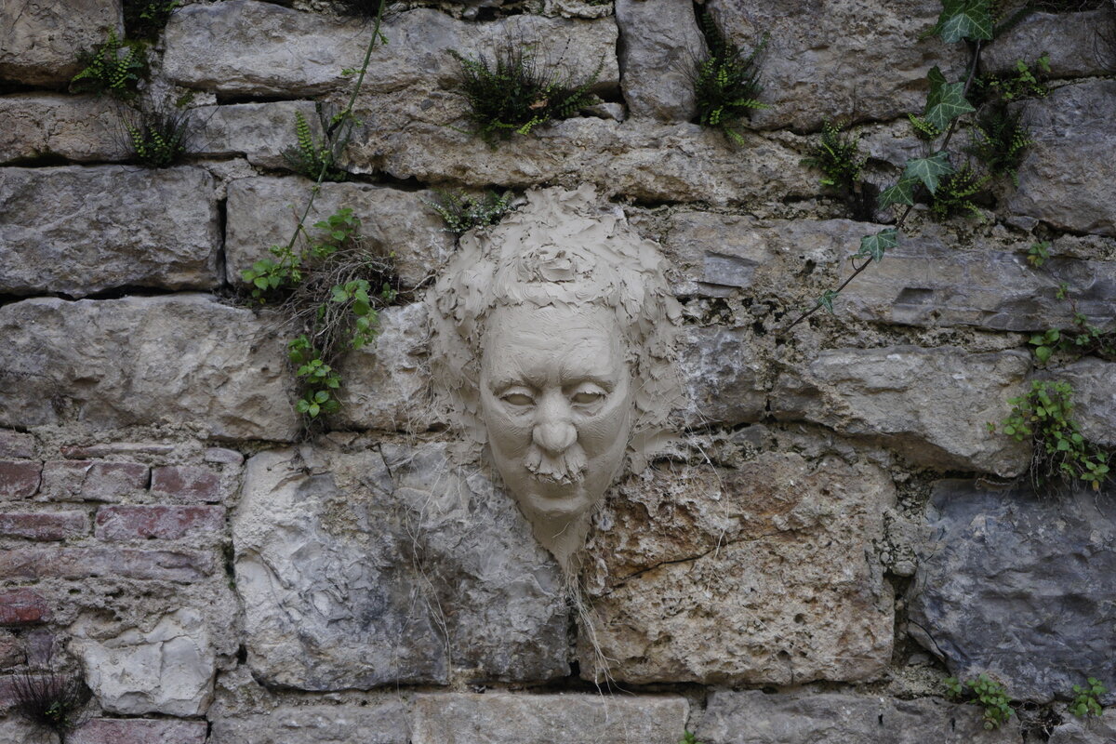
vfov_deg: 19.5
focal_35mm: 70
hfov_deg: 28.8
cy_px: 372
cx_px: 558
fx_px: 2170
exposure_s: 1/100
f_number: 5.6
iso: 1000
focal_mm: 70
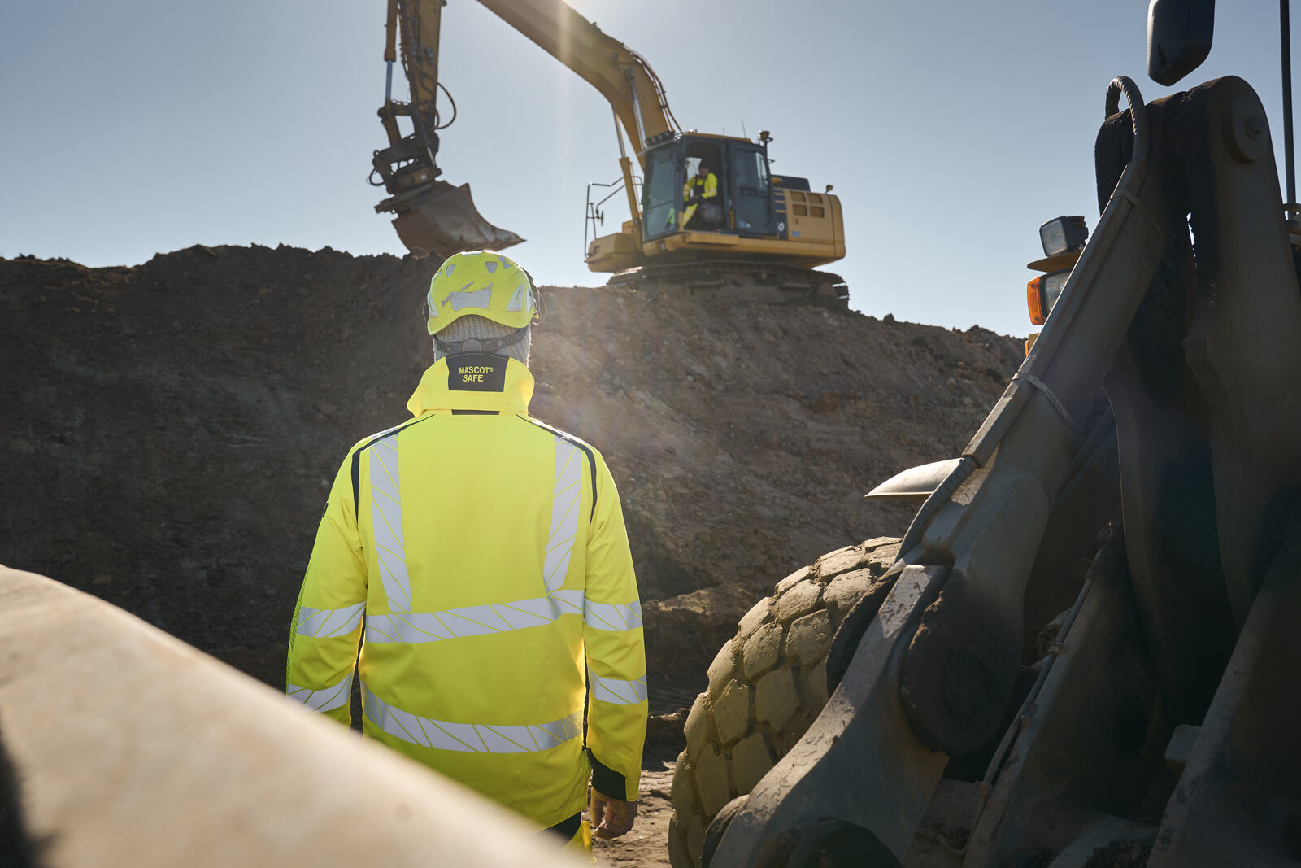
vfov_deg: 42.3
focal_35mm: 31
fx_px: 1120
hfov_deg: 60.3
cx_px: 650
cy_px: 434
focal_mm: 31
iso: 100
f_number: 5.6
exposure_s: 1/320
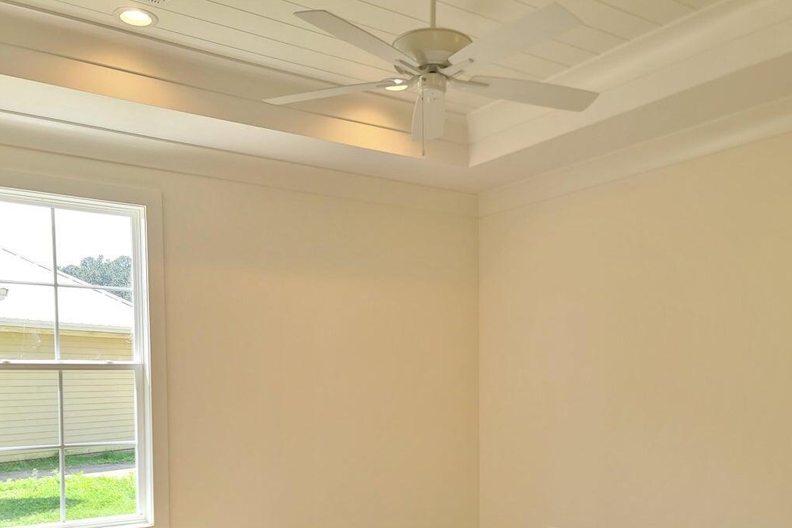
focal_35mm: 35
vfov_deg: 37.1
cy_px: 386
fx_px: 770
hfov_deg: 54.4
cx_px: 413
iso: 50
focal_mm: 7
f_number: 1.8
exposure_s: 1/120
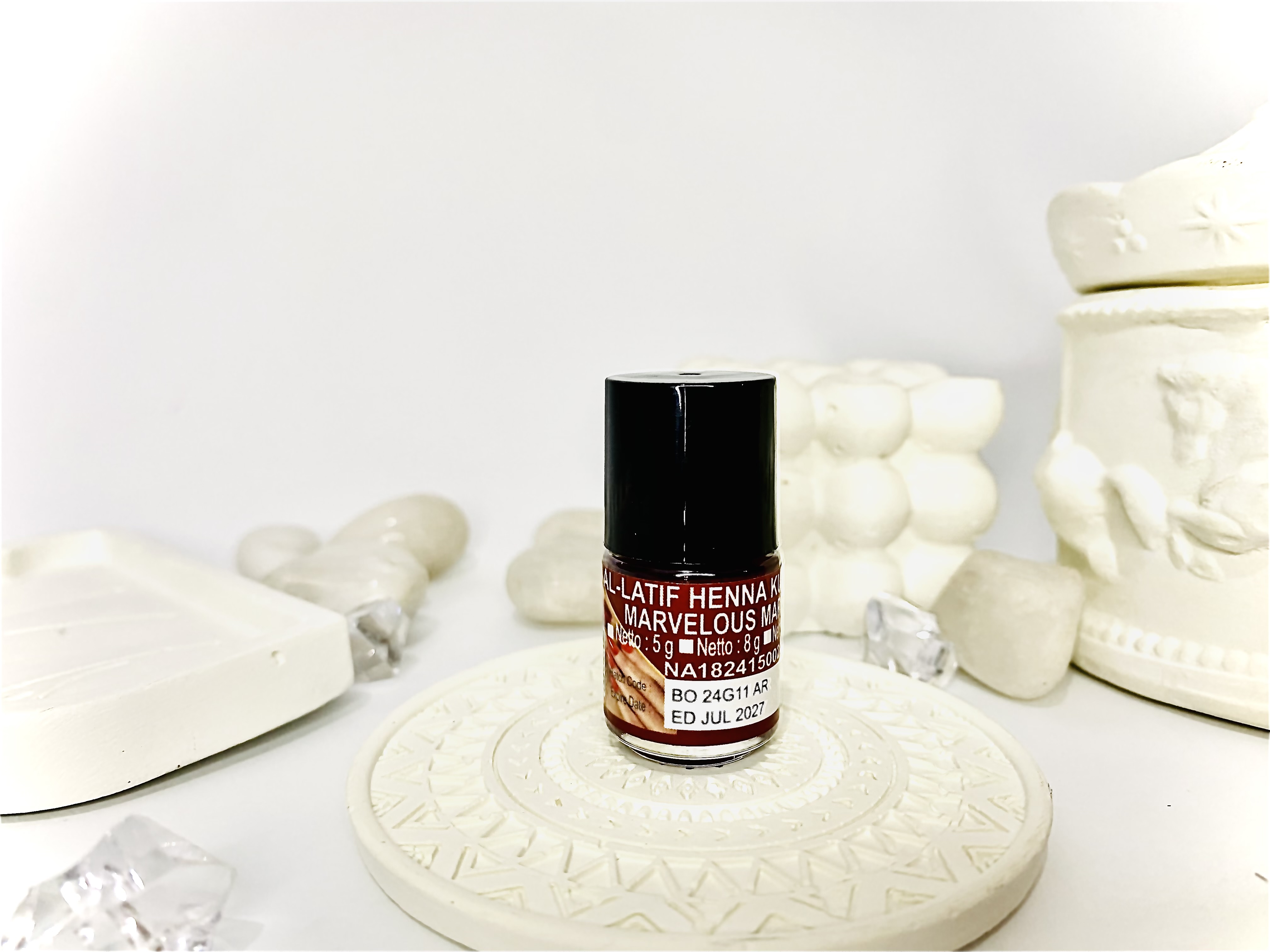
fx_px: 917
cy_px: 476
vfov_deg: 54.9
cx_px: 635
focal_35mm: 25
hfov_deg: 69.4
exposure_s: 1/60
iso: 160
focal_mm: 4.25
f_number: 1.8
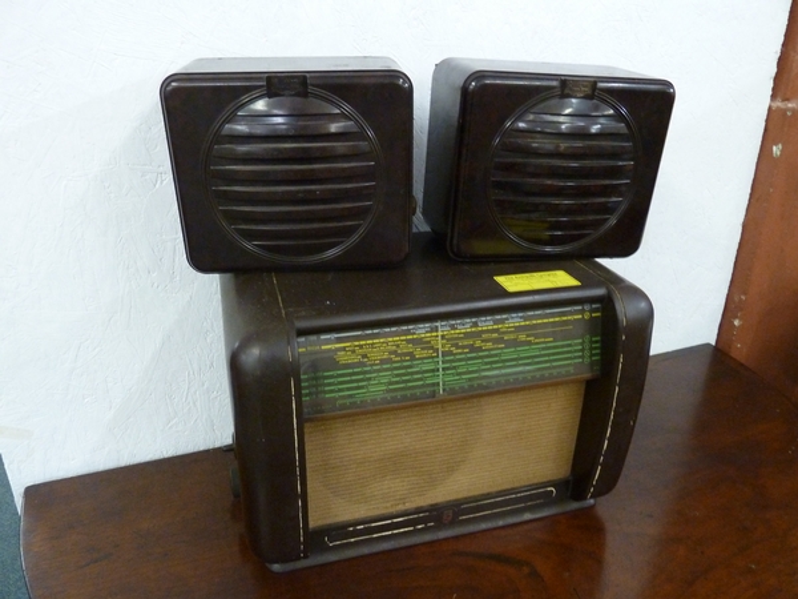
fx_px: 576
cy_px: 300
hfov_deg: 69.4
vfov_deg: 54.9
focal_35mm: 25
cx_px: 399
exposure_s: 1/8
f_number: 3.3
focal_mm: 4.1
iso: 400
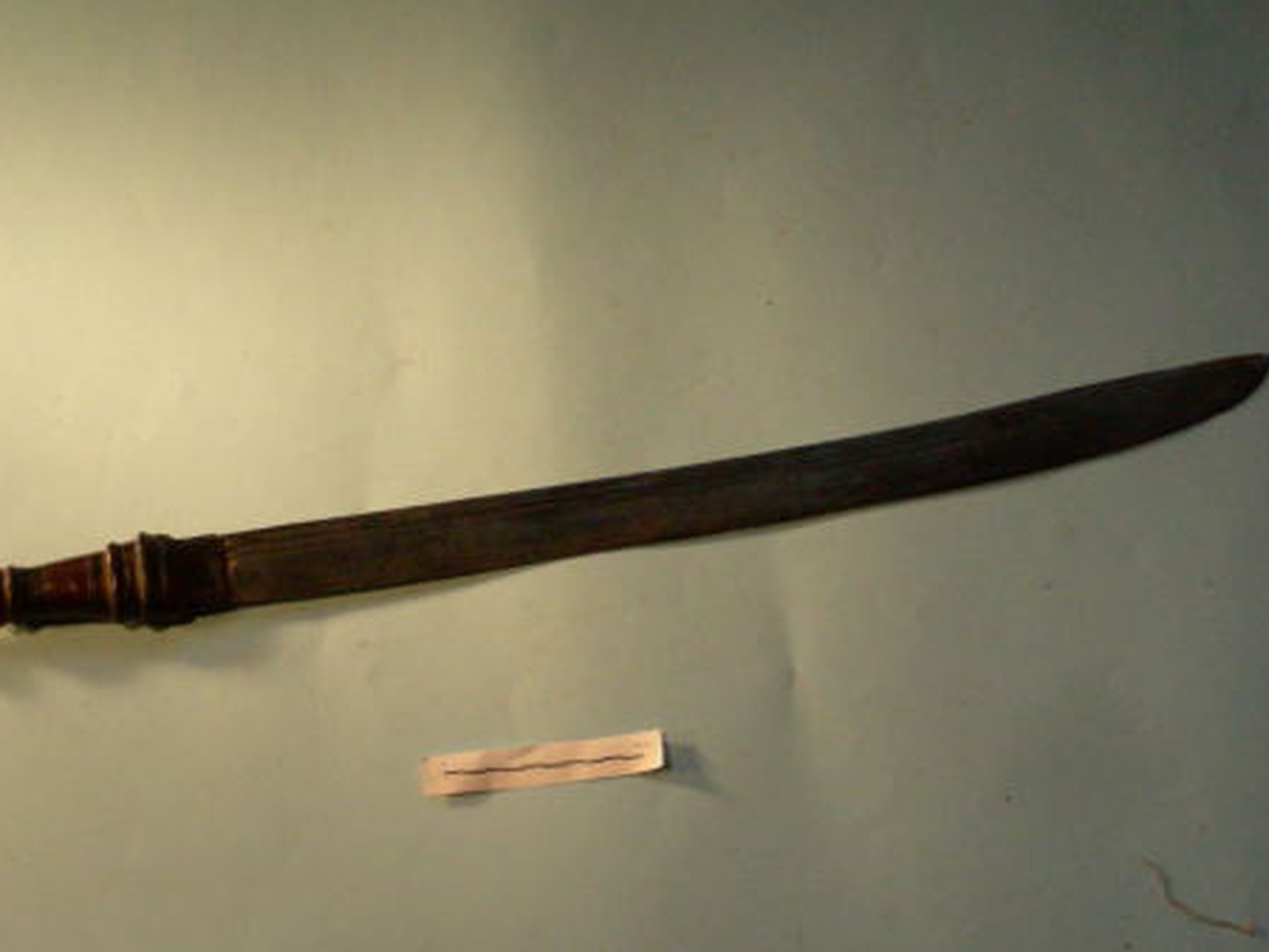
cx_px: 582
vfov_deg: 24.8
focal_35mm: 59
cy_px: 518
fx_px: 2163
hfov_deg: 32.7
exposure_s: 1/386
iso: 400
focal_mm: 8.8
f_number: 4
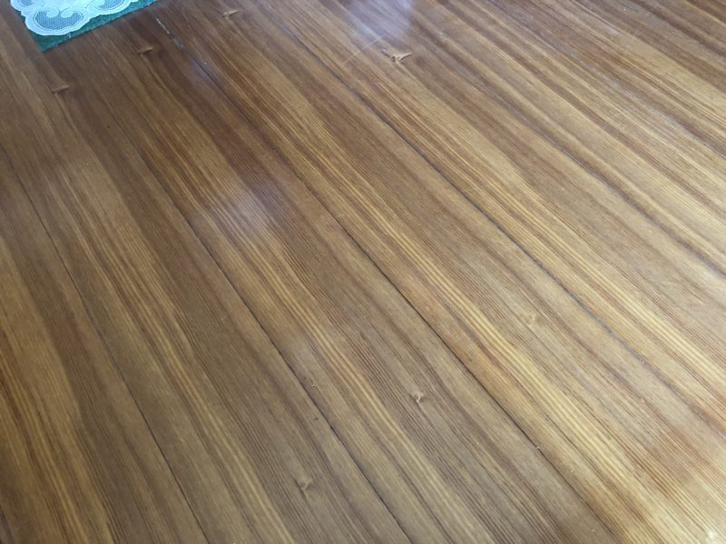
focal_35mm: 28
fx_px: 587
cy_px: 272
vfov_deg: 49.7
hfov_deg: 63.4
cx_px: 363
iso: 100
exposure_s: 1/13
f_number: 1.8
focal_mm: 3.99
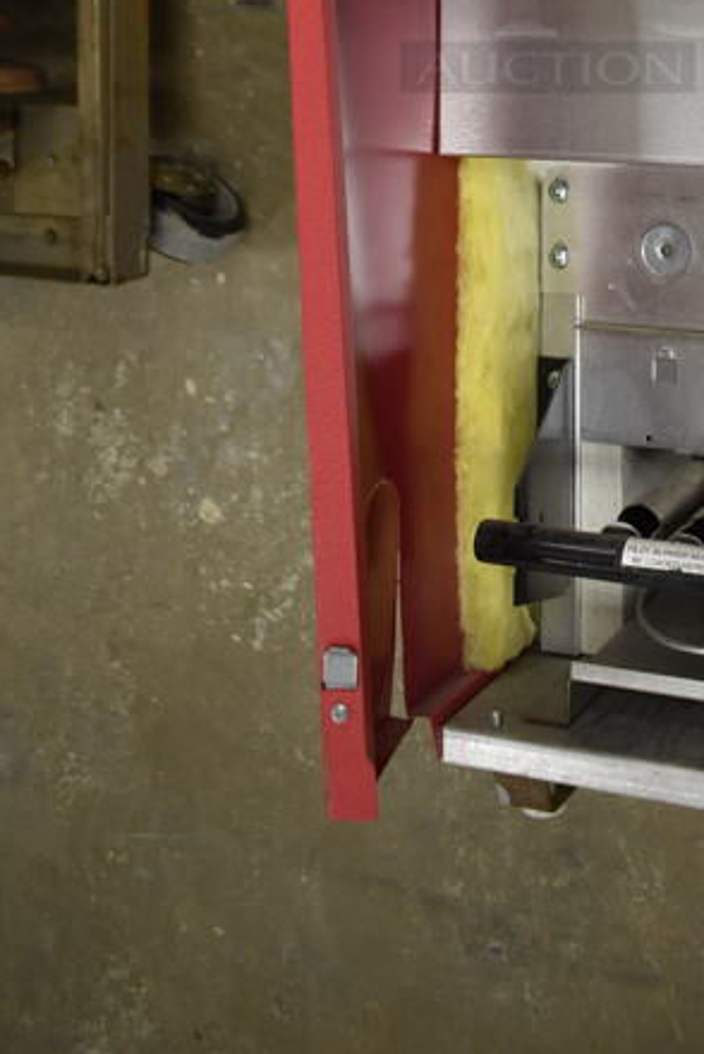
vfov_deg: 32.4
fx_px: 1640
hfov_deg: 23.4
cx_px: 668
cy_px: -32
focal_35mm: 56
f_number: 3.5
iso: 320
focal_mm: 18
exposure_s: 1/30
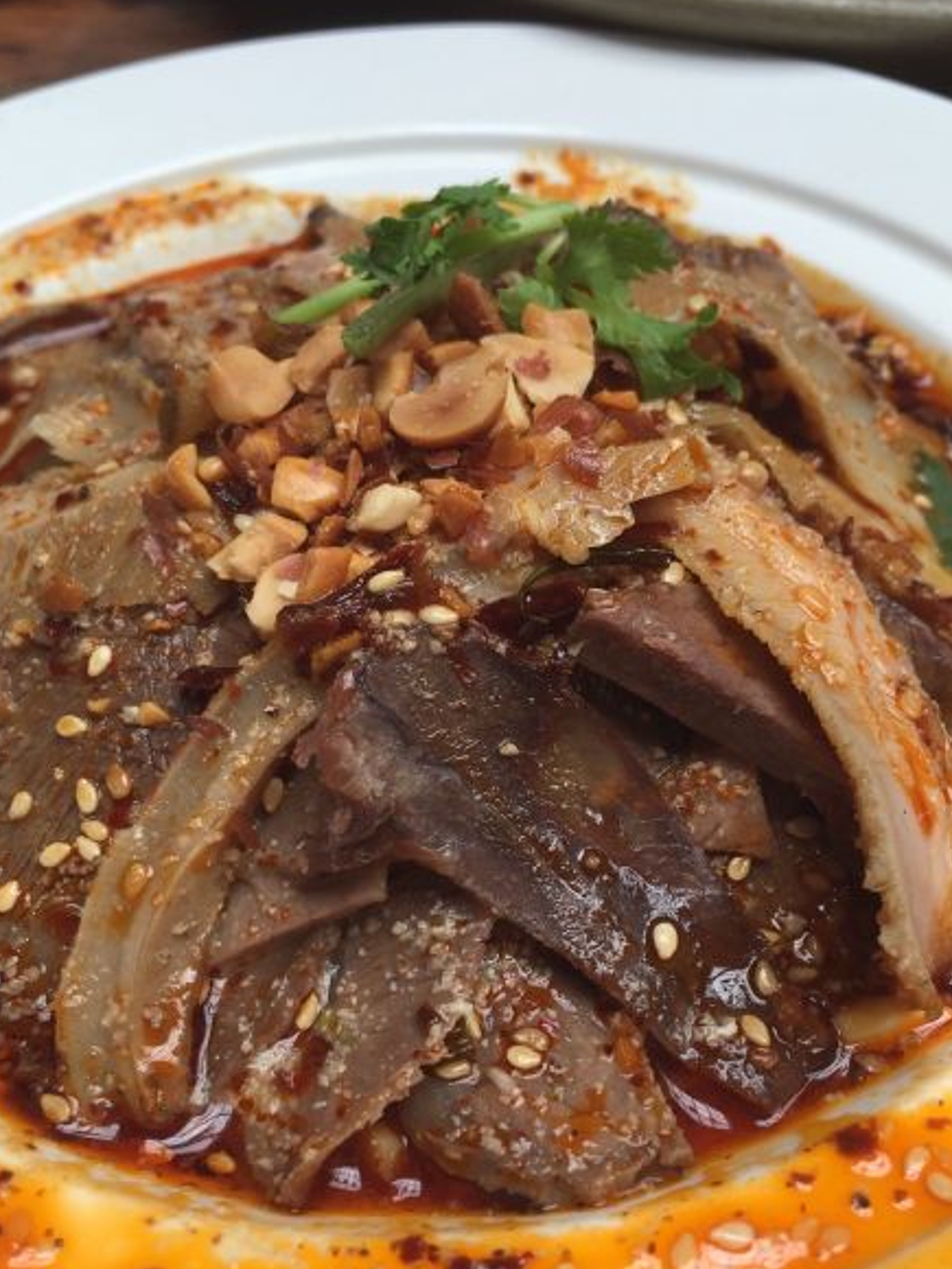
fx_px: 1283
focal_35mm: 35
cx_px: 445
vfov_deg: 52.5
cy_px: 705
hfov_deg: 40.7
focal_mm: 4.15
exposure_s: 1/173
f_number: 2.2
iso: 32
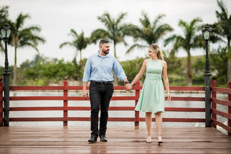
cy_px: 77
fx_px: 546
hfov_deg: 23.9
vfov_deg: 16.1
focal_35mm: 85
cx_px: 116
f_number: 1.8
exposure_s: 1/1600
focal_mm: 85
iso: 100
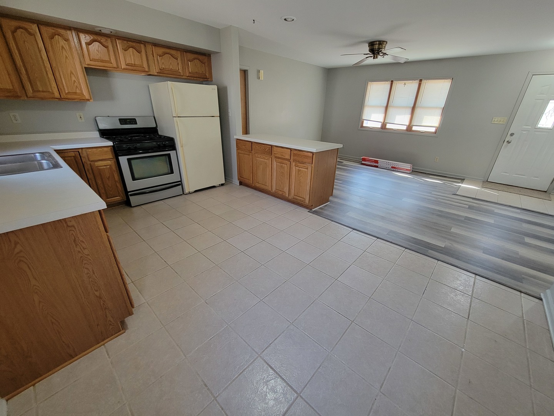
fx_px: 208
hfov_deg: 106.2
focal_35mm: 13
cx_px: 277
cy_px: 208
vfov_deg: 89.9
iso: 400
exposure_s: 1/60
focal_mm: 2.2
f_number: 2.2
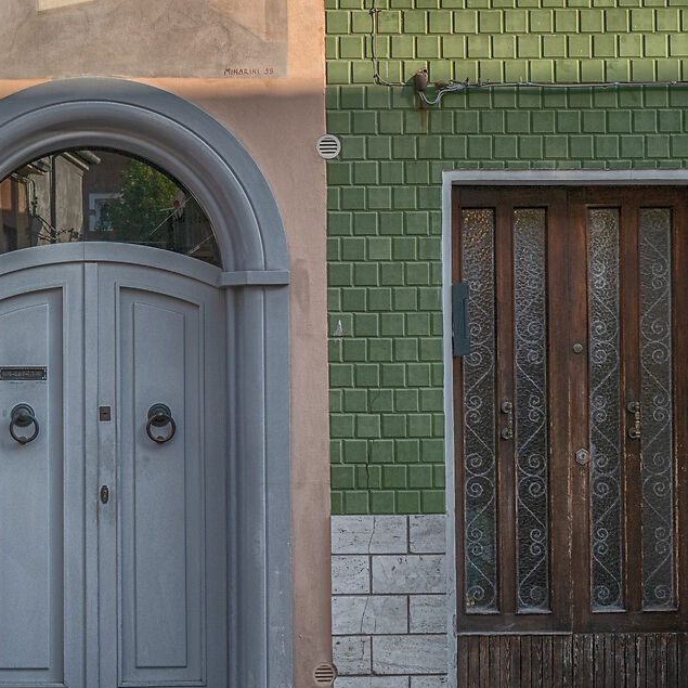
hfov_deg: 18.9
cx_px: 44
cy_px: 114
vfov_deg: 19.1
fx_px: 2024
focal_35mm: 90
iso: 100
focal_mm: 28
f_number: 5
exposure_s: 1/500
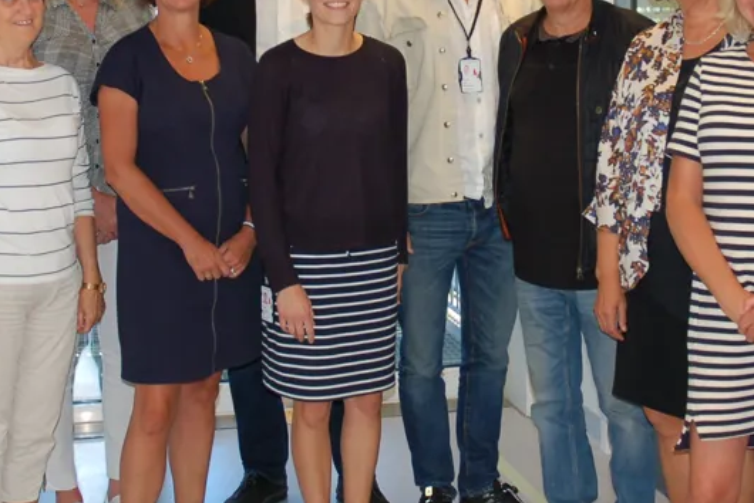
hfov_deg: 35.5
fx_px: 1173
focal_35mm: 56
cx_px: 462
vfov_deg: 24.2
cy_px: 226
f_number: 3.8
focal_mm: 22
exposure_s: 1/60
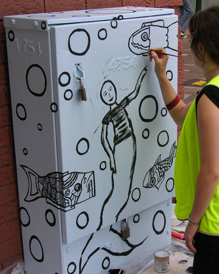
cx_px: 142
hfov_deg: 20.9
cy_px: 161
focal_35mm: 73
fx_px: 592
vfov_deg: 26.0
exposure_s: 1/150
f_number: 3.9
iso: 50
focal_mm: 13.7
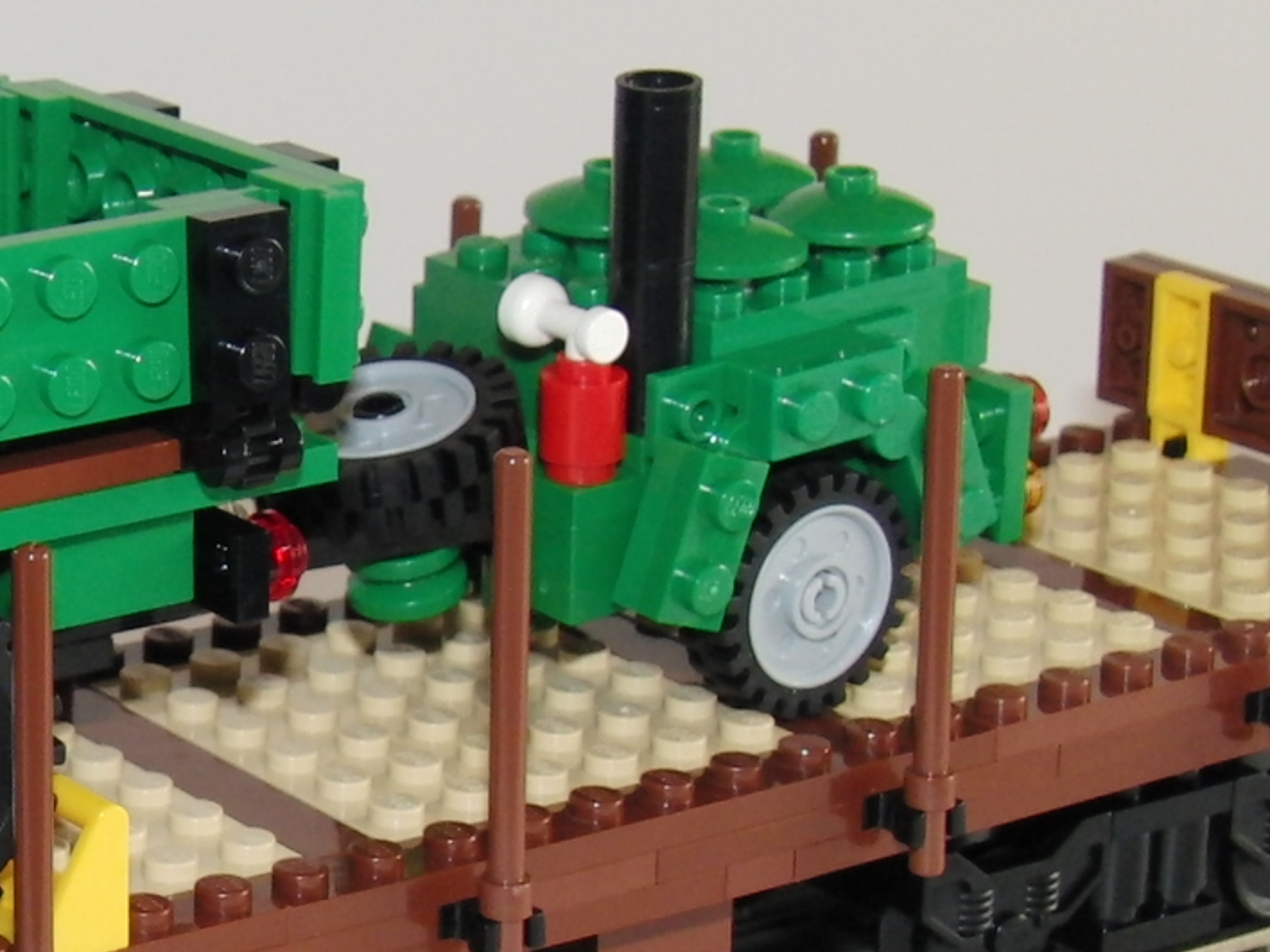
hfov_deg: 14.4
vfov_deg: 11.1
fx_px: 4880
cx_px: -181
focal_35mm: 133
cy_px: 701
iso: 200
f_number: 3.9
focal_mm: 9.4
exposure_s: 1/80
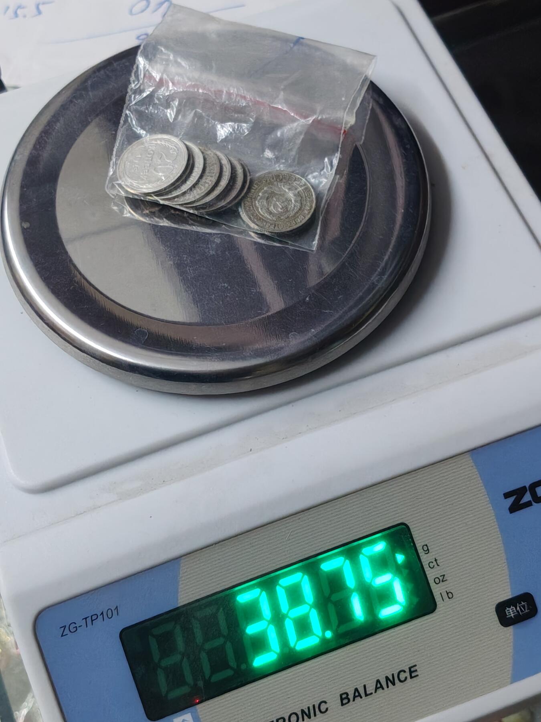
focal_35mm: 51
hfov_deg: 28.6
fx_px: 1063
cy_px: 361
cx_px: 270
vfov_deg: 37.5
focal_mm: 4.84
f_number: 1.88
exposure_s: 1/100
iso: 1070
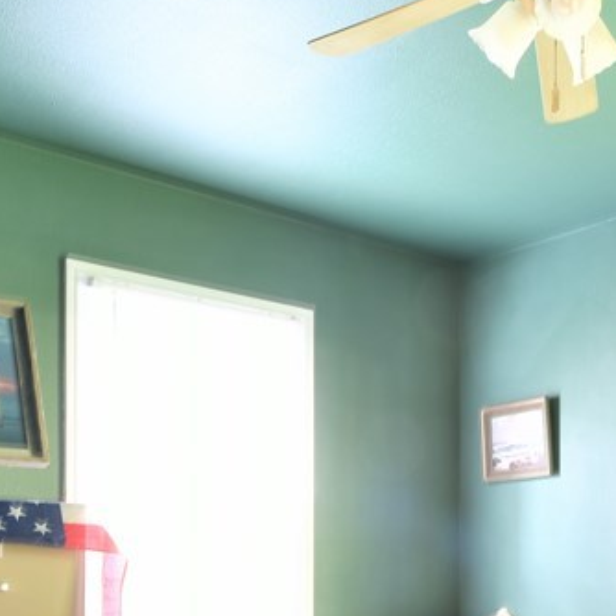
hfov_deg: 34.5
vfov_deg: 33.3
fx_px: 960
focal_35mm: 48
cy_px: 581
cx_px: 491
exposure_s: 25
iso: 100
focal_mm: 11.5
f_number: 9
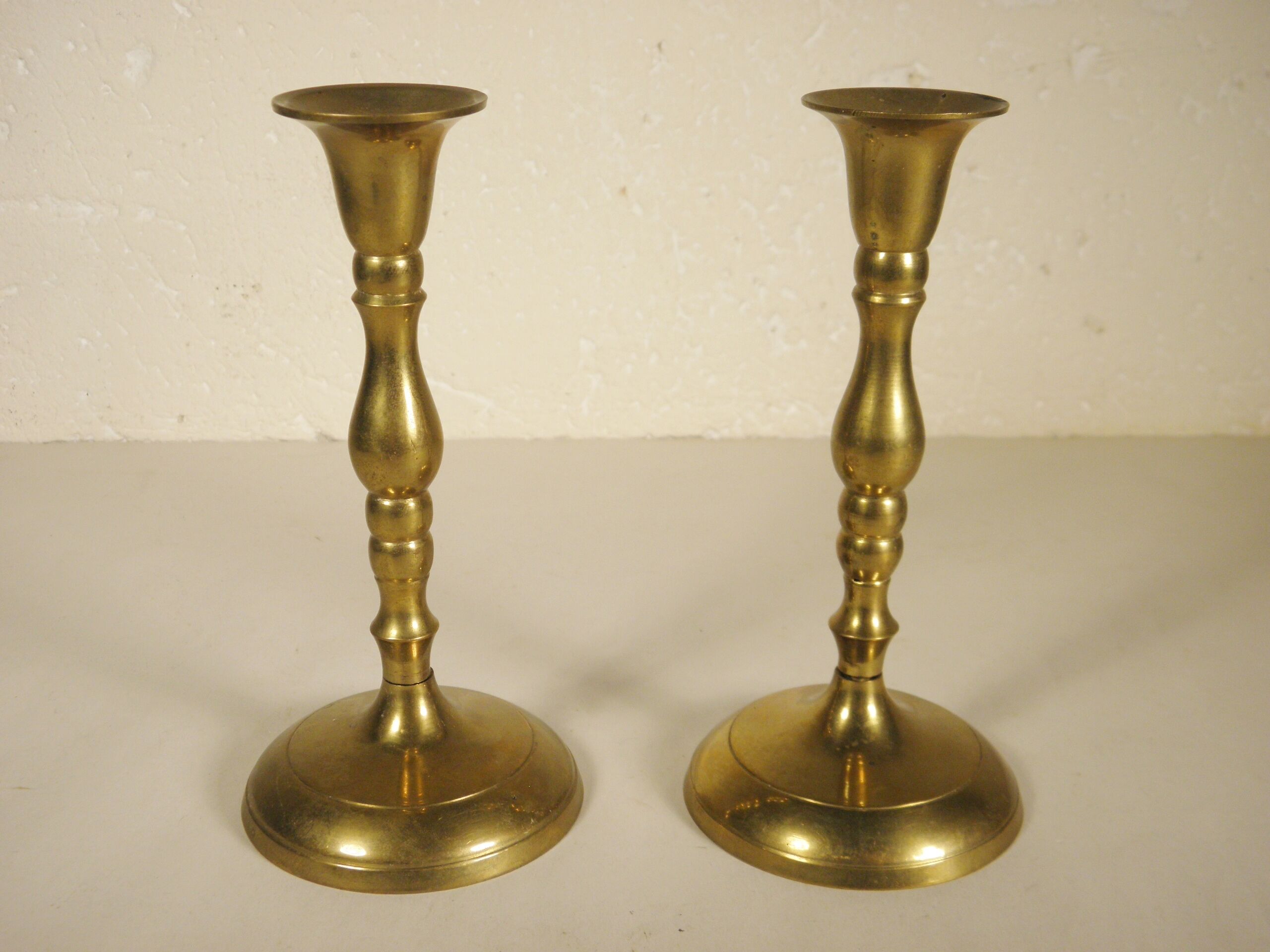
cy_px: 476
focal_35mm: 44
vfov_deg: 32.9
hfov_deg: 42.9
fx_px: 1614
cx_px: 635
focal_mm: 7.9
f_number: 3.9
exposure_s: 1/125
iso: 100
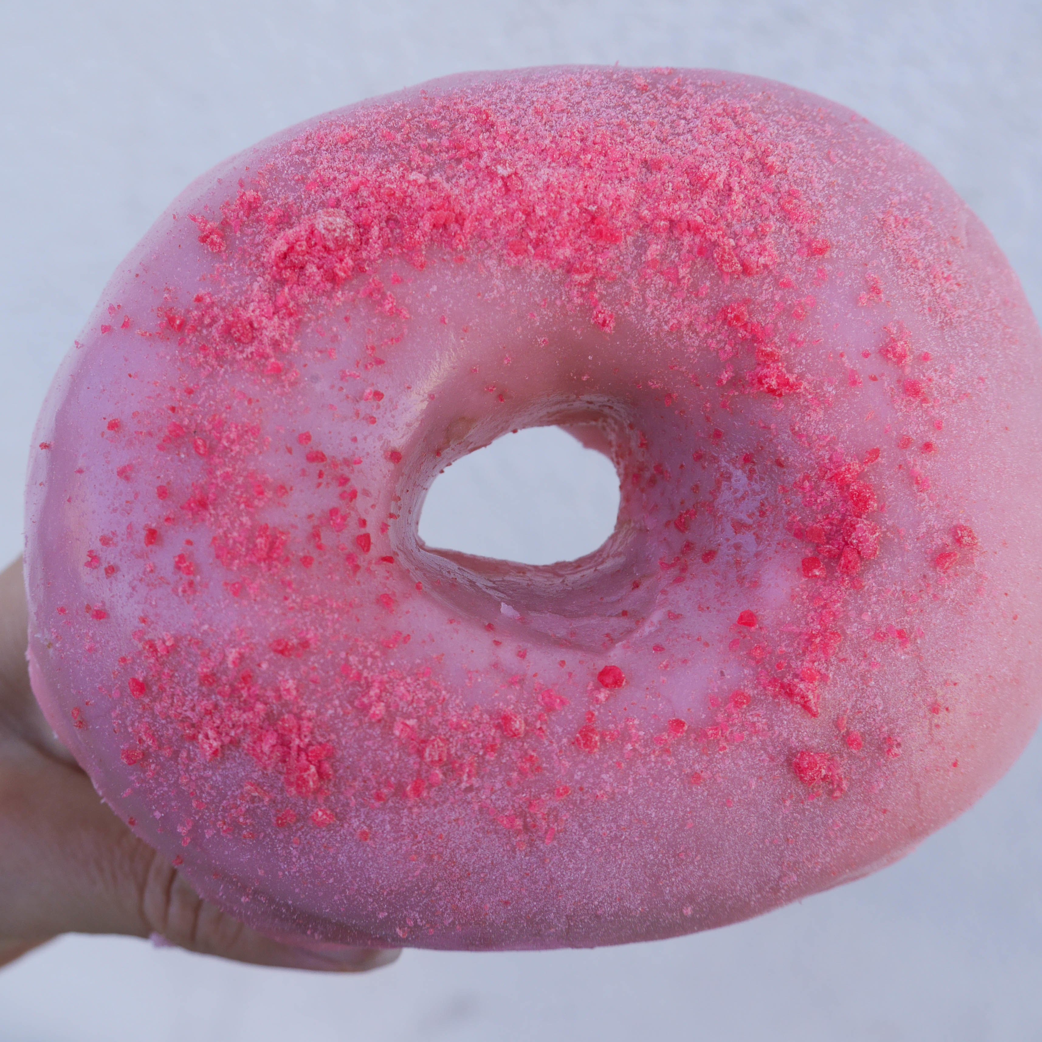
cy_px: 523
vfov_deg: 37.6
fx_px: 1533
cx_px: 479
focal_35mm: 45
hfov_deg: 37.5
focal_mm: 19
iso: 200
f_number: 5
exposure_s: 1/160
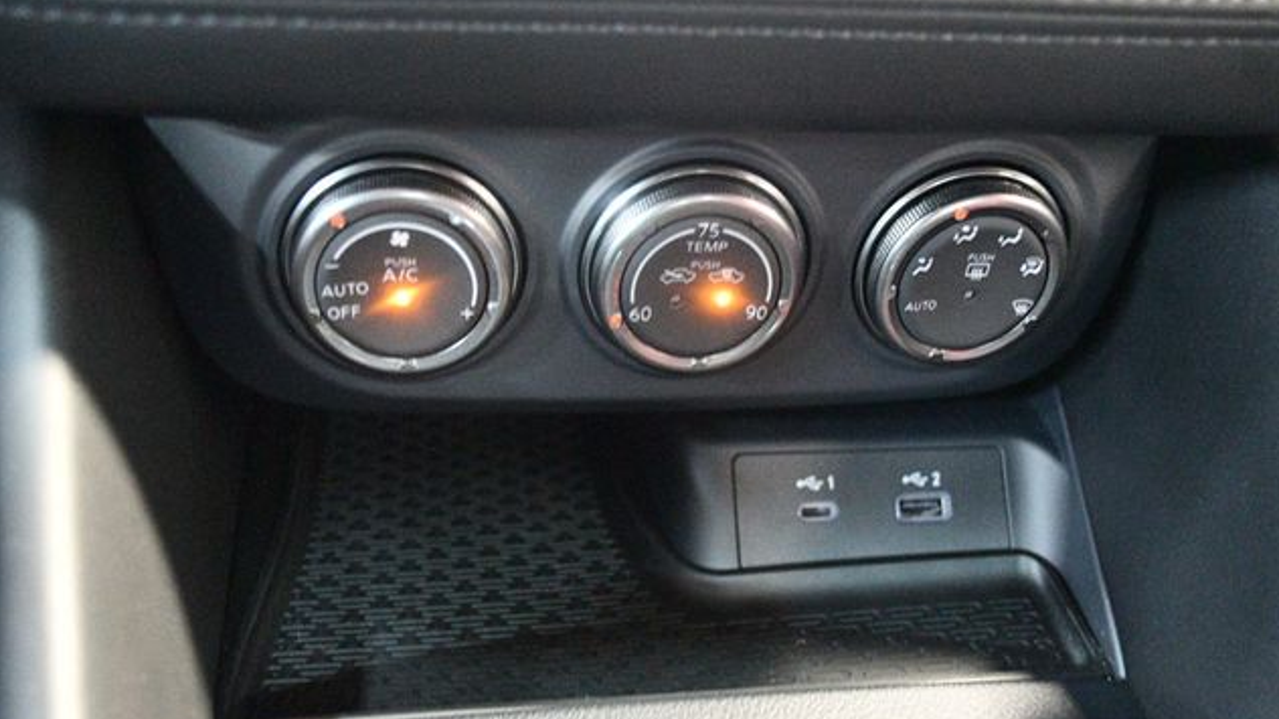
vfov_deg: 33.7
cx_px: 646
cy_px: 391
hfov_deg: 56.6
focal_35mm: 35
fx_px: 1187
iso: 12800
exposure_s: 1/15
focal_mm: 22
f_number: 4
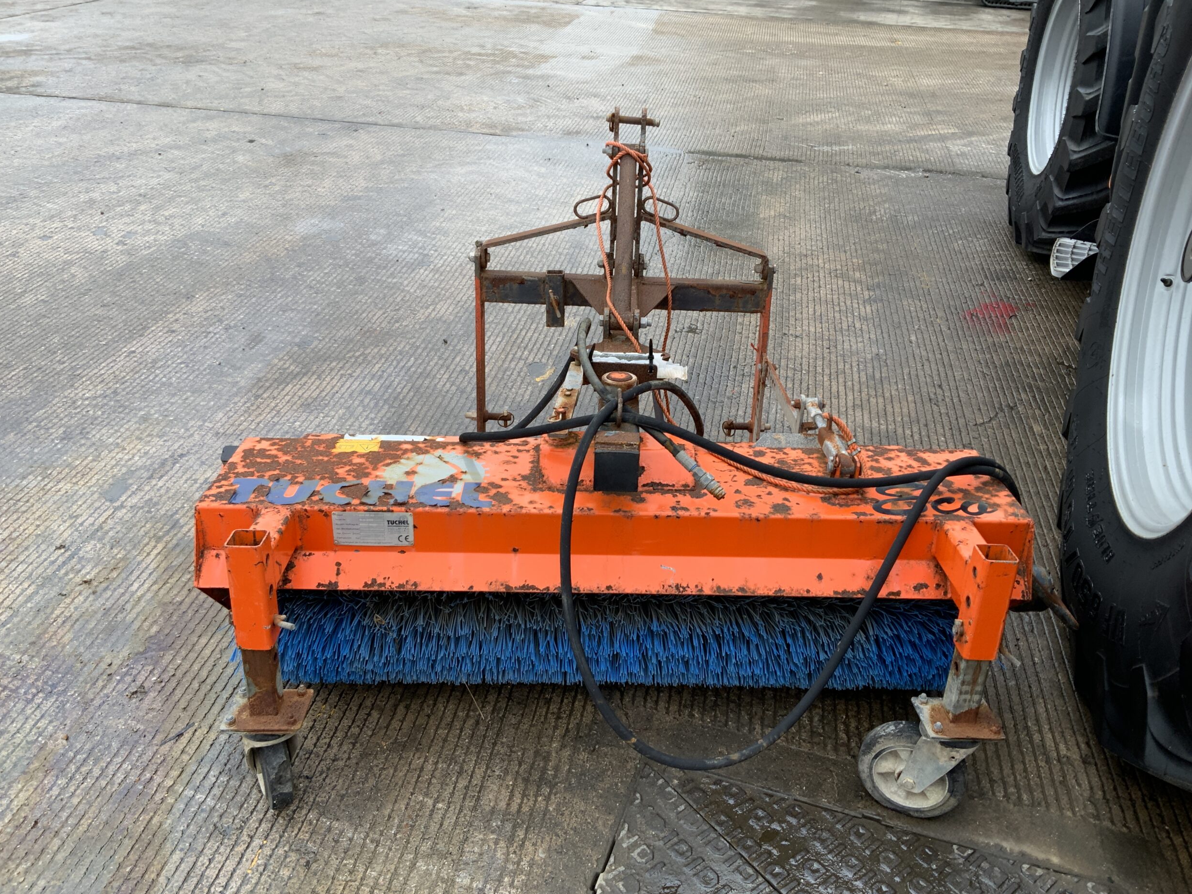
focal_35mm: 30
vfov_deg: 46.8
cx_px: 606
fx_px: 1033
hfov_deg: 60.0
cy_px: 444
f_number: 1.8
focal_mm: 3
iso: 16
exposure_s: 1/153
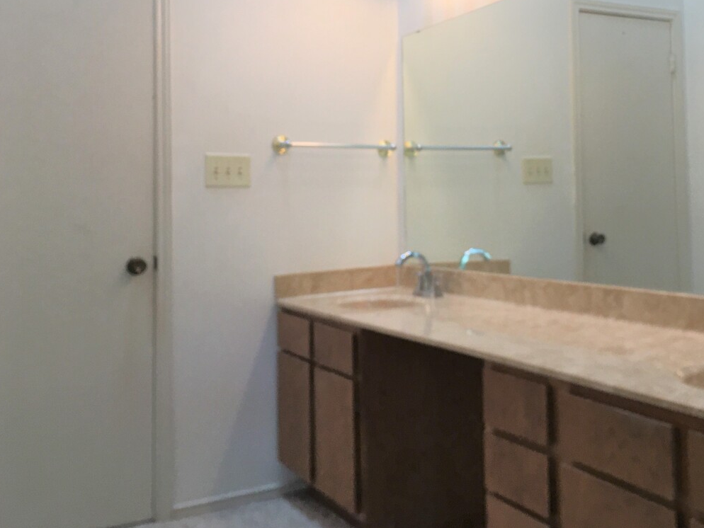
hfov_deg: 44.0
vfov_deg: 33.9
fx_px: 854
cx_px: 481
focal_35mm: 42
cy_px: 159
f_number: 2.2
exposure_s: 1/30
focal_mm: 4.15
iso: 25
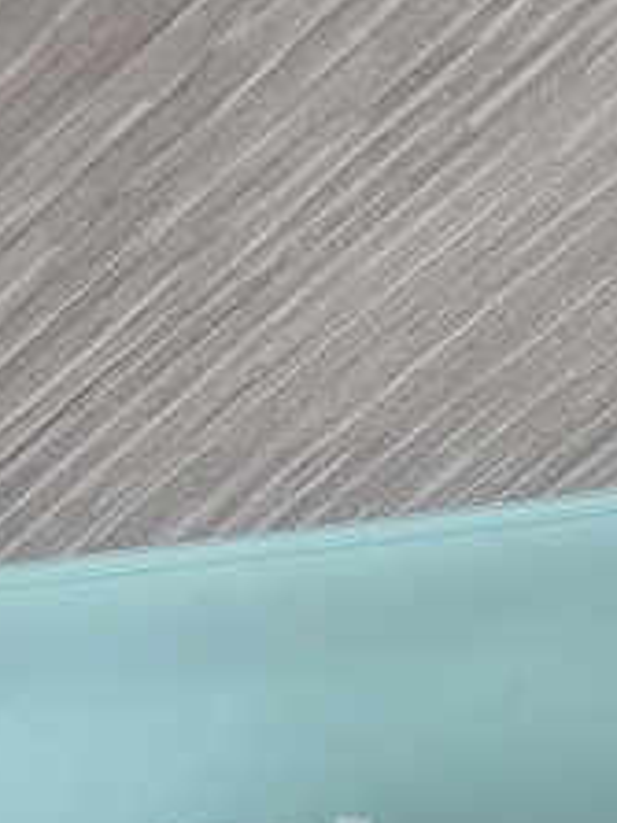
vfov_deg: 17.8
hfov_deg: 13.6
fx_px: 2593
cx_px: 377
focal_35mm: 109
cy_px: 733
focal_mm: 4.25
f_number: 1.8
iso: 200
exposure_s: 1/60
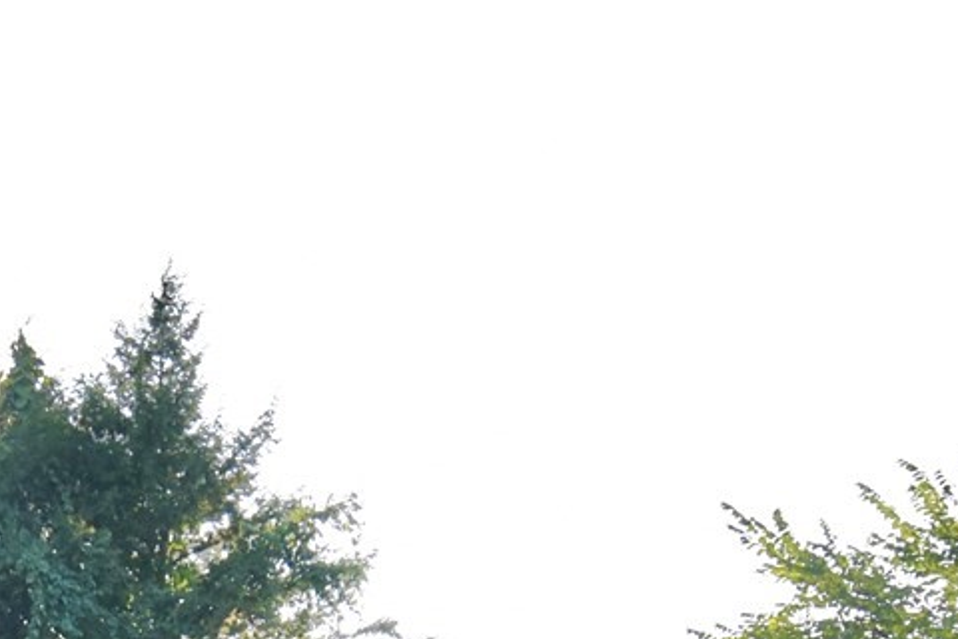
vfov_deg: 17.3
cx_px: -66
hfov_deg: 28.8
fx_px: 1703
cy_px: 1149
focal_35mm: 64
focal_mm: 10
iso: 200
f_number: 5.6
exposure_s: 1/250
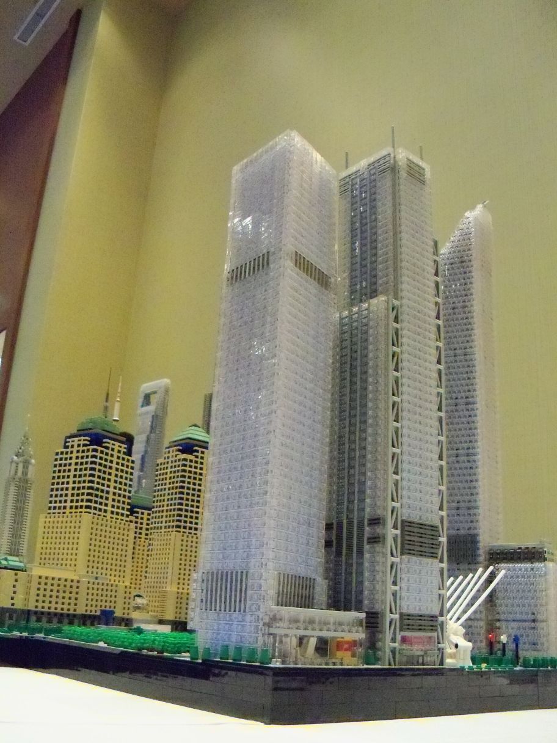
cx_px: 278
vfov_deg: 52.6
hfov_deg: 40.7
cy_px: 372
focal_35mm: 35
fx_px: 751
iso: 2000
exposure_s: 1/40
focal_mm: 6.2
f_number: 3.5
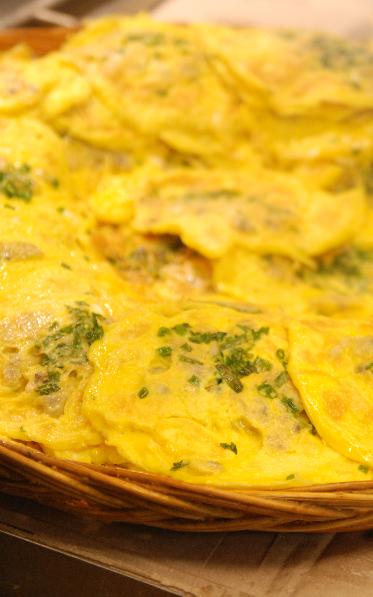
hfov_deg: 11.4
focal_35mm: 115
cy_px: 297
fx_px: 1870
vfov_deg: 18.1
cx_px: 274
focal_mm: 50
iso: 400
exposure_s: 1/125
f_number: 3.2
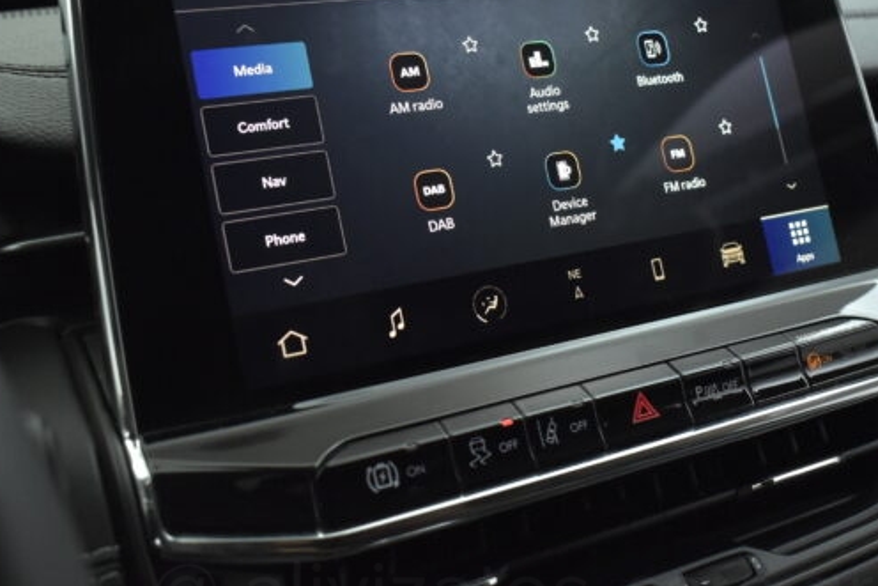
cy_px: 206
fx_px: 1190
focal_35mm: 49
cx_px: 512
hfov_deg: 40.4
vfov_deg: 27.5
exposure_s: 1/125
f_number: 3.8
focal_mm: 21
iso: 1600
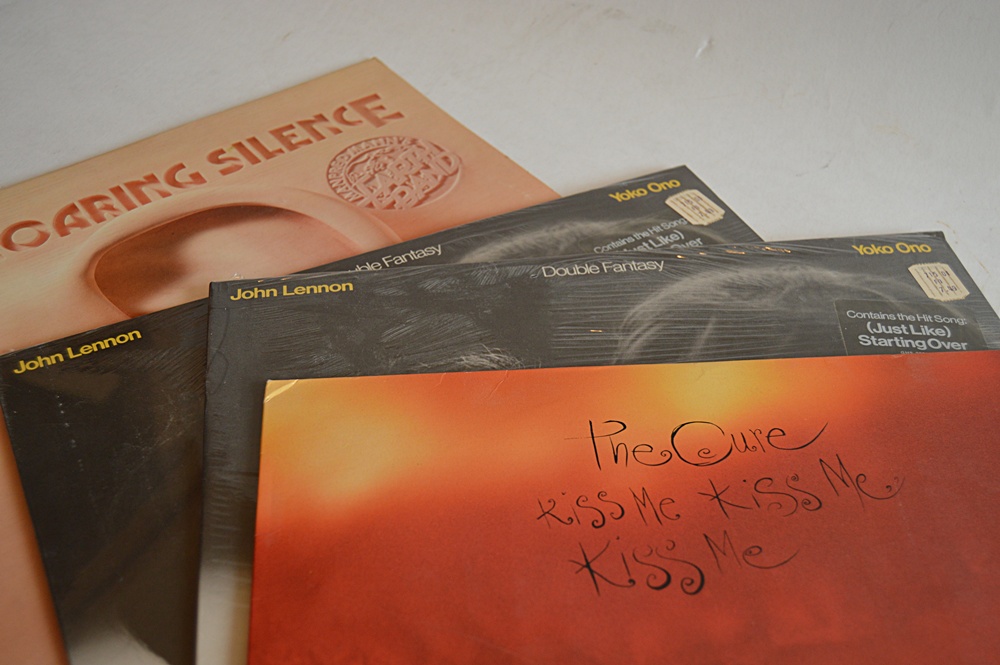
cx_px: 500
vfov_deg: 31.8
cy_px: 332
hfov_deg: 46.4
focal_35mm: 42
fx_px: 1166
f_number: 4
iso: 560
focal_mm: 28
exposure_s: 1/60
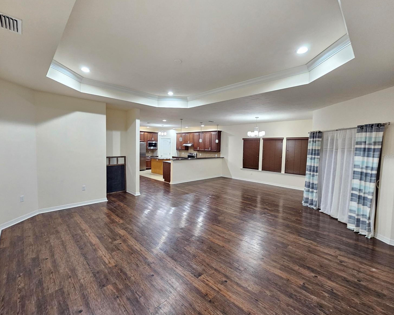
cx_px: 191
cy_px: 156
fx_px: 163
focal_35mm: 14
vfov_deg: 88.0
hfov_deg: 100.7
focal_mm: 2.2
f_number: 2.2
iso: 400
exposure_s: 1/30
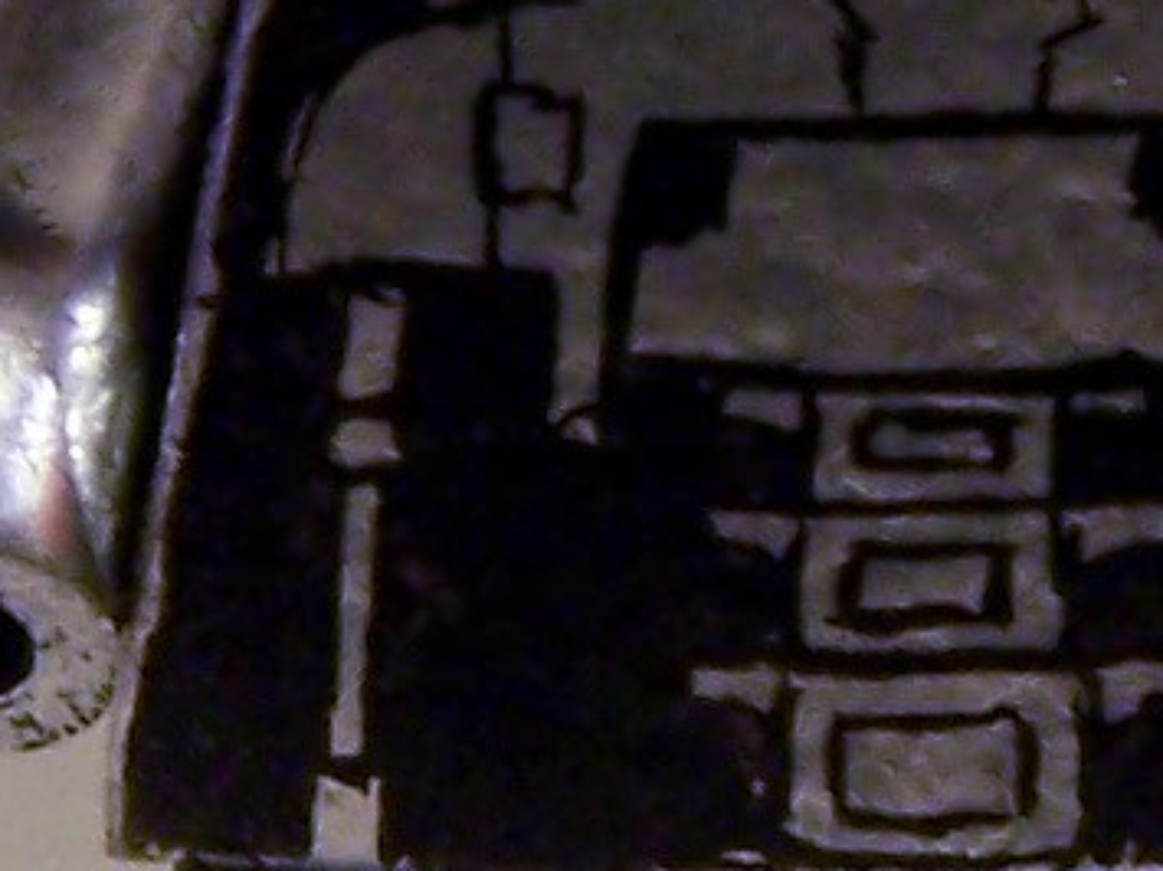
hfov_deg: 7.2
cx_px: 1009
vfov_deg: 5.4
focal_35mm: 276
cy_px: 52
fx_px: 9270
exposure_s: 1/20
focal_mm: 6.3
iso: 140
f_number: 2.8
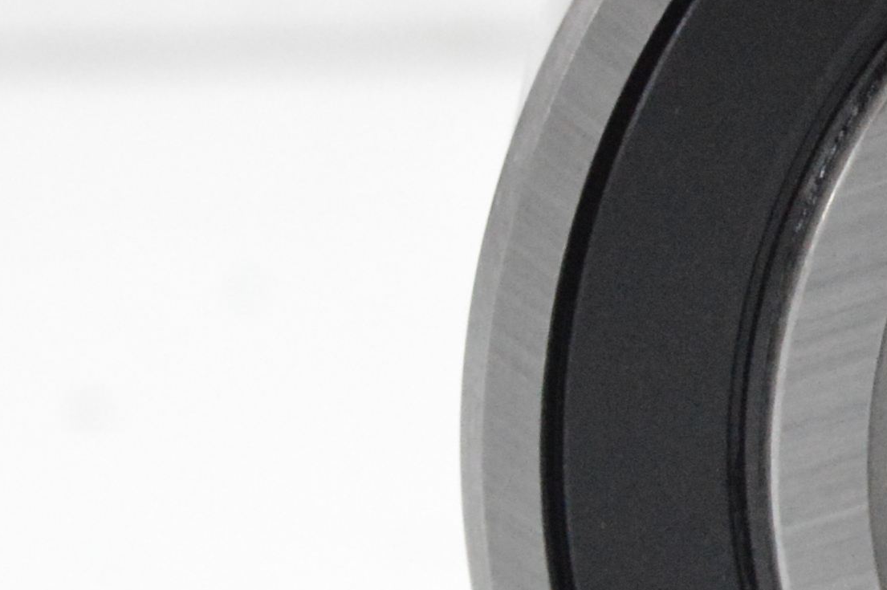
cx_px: 1461
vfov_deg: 1.8
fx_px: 18489
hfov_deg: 2.7
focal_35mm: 751
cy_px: 275
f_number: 7.1
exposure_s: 1/100
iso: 3200
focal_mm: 92
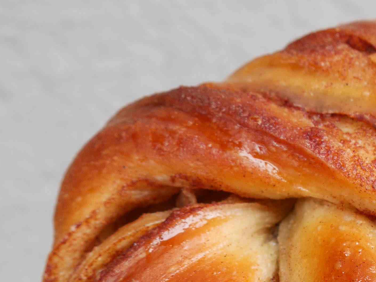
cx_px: 513
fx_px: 1413
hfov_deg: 14.4
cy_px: 364
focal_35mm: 130
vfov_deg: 11.1
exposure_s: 1/160
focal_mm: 20
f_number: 5.6
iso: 200
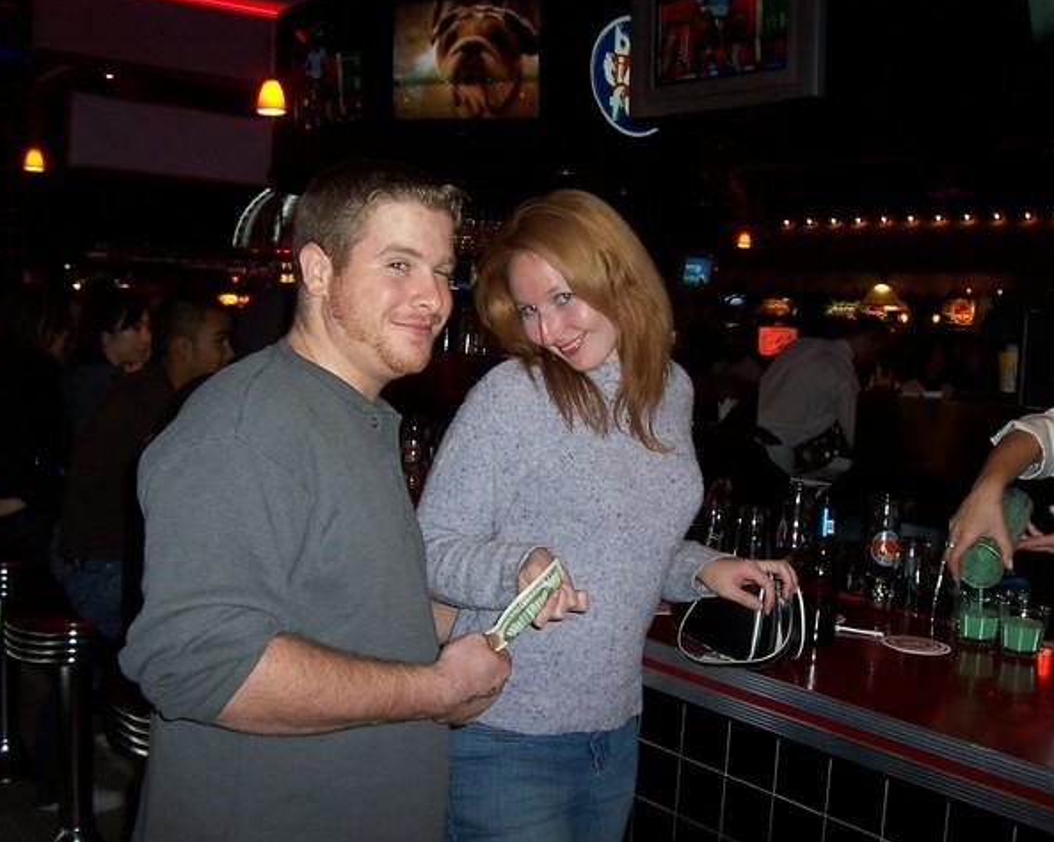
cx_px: 547
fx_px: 1216
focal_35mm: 39
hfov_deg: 46.8
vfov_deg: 38.2
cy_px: 419
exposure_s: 1/60
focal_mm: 5.6
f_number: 2.8
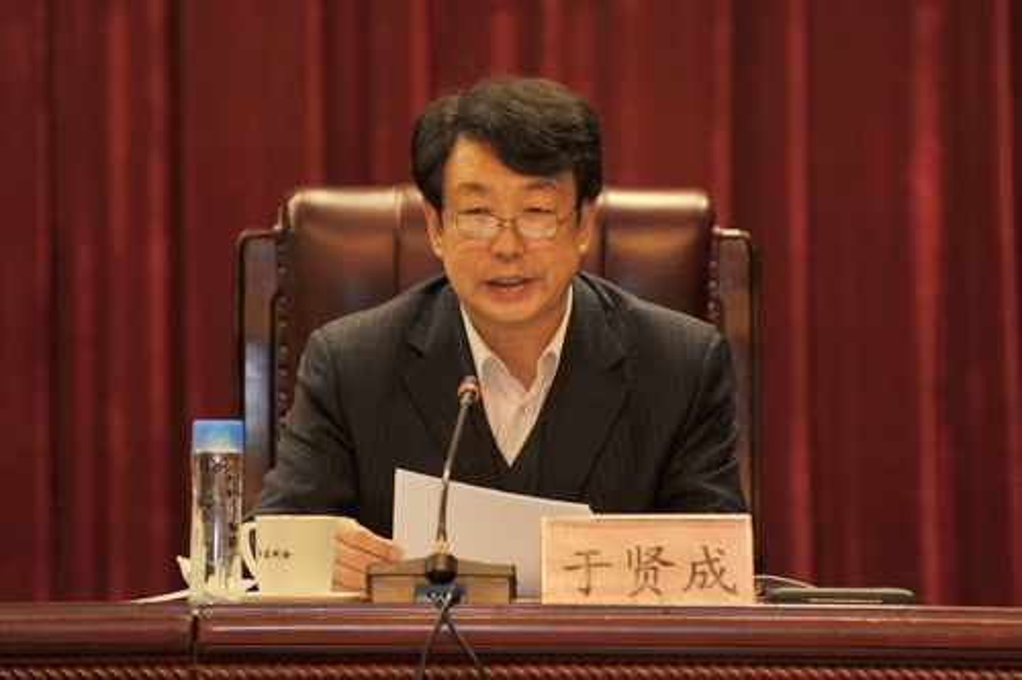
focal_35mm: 200
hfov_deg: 10.3
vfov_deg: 6.9
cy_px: 340
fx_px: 5676
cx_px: 511
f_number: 2.8
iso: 400
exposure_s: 1/60
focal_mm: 200
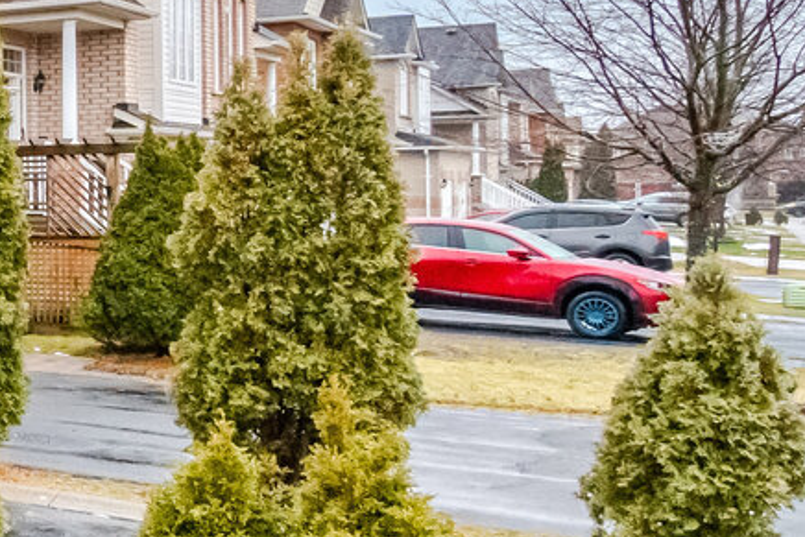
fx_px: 1476
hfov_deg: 21.6
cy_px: 194
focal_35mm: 66
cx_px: -593
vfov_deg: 20.6
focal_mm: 10
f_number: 7.1
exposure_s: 1/100
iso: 1600
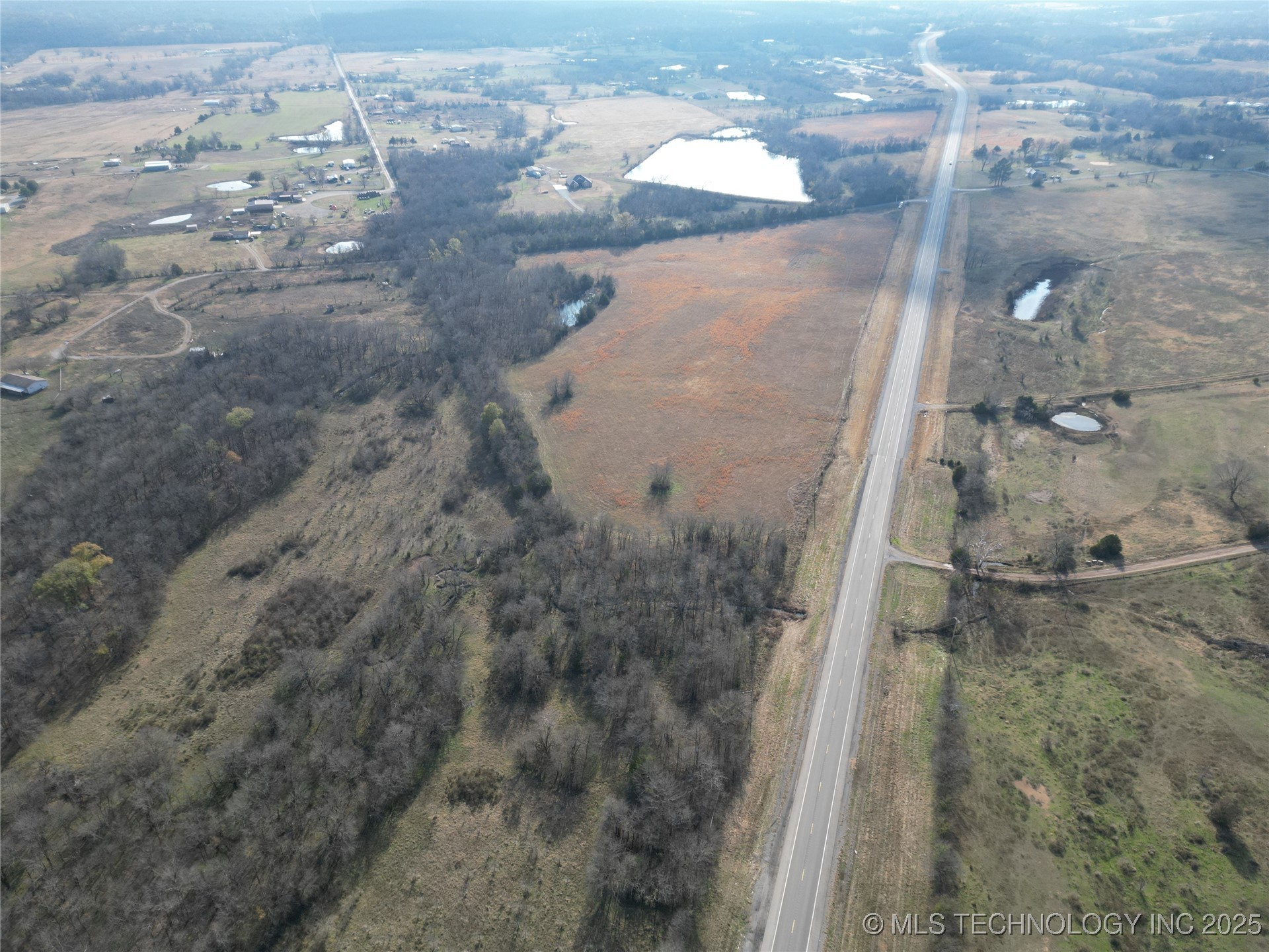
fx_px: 880
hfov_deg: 71.6
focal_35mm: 24
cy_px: 476
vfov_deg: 56.8
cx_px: 634
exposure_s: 1/1250
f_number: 1.7
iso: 100
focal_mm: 6.72
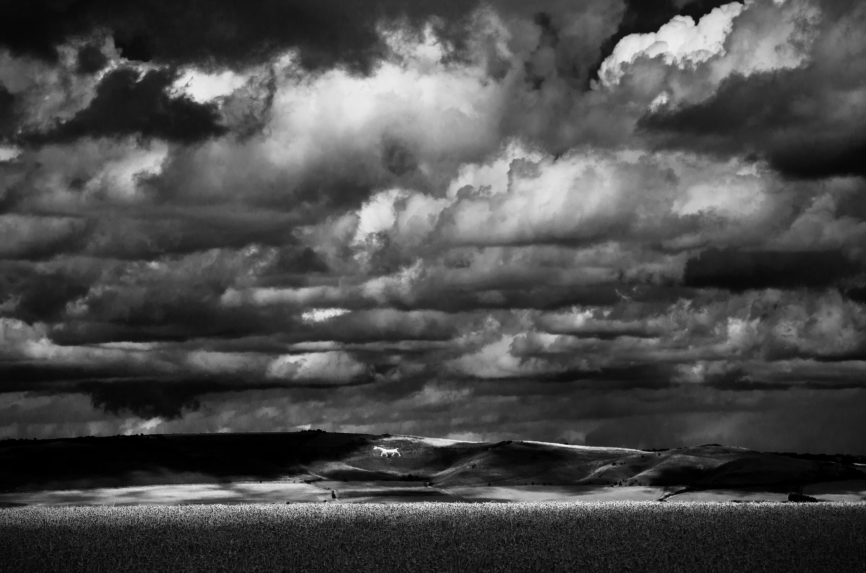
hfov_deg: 11.0
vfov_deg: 7.3
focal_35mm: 188
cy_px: 286
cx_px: 433
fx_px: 4501
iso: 200
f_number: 13
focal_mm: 125
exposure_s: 1/640
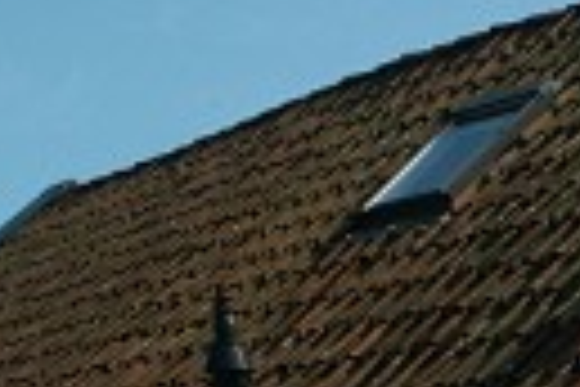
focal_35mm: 94
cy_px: 531
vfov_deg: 13.9
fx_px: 1514
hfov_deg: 19.6
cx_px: 796
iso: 400
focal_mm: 18
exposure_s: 1/500
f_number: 13
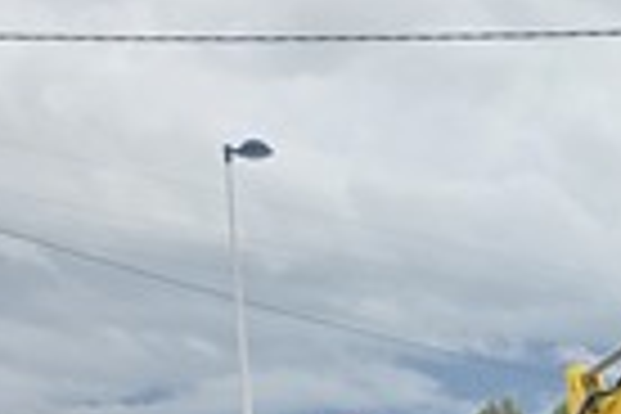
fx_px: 1639
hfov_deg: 19.0
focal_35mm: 95
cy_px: 724
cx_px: 911
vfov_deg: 13.1
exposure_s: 1/3273
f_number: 1.7
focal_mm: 6.3
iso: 80
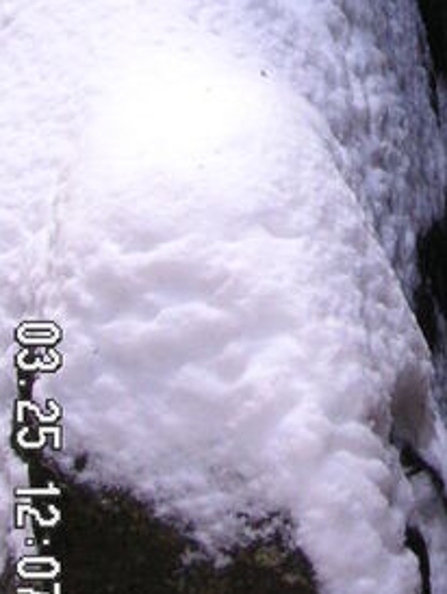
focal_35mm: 108
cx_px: 562
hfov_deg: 13.3
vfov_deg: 17.3
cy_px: -141
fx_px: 1857
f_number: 2.8
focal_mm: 6.1
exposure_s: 1/45
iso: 100
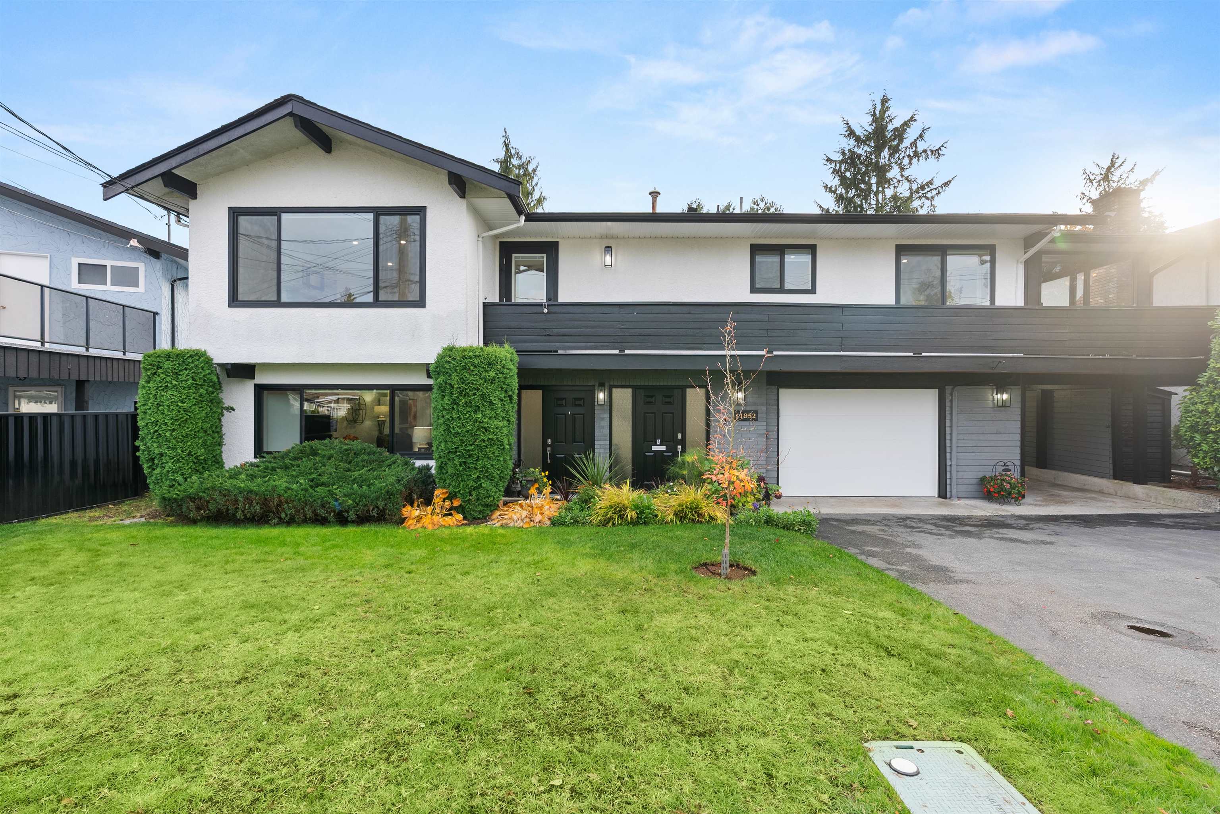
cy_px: 407
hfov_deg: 96.7
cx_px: 610
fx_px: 542
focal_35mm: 16
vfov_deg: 73.8
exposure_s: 1/60
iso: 200
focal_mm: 16
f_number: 5.6
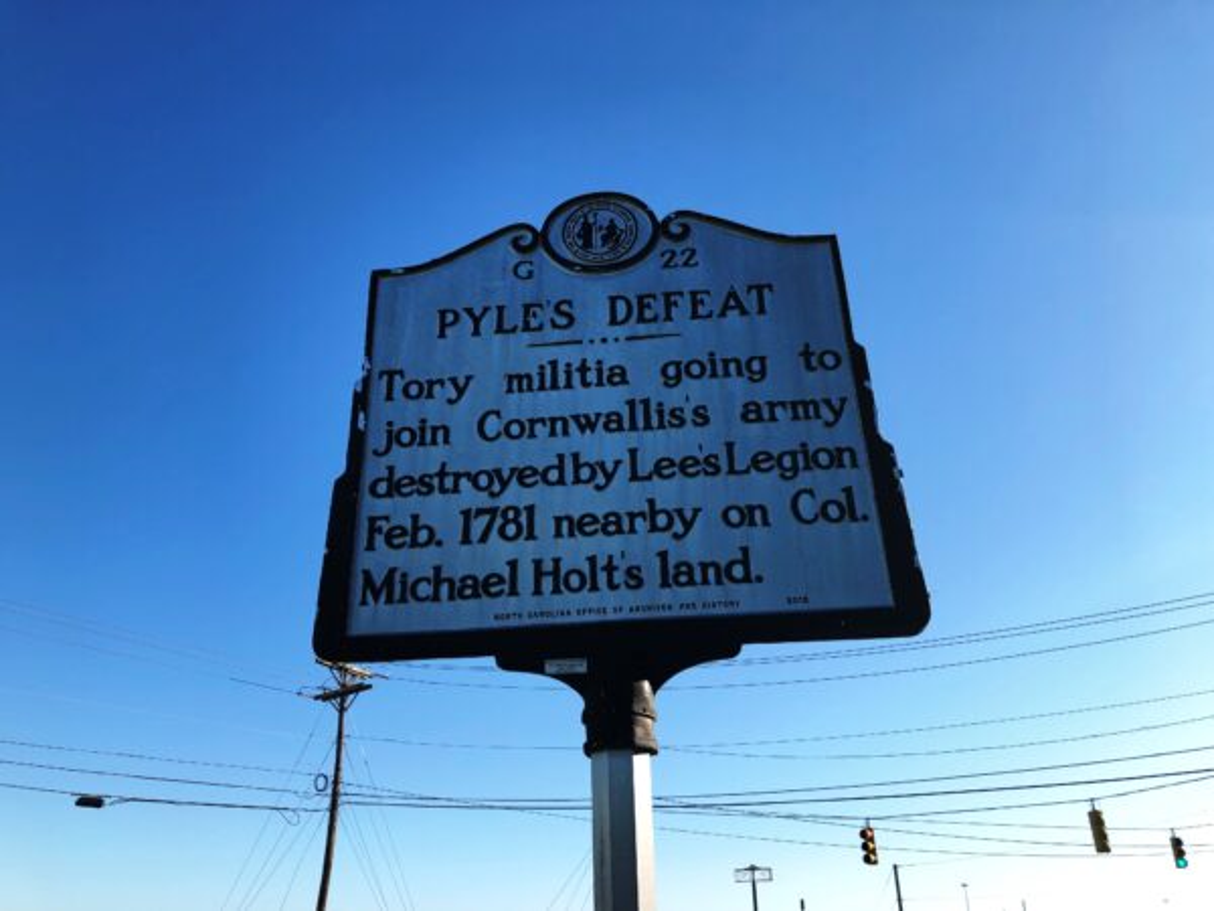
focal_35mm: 28
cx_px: 607
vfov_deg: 49.7
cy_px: 456
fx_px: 982
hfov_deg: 63.4
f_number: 1.8
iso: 20
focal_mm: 3.99
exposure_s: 1/827
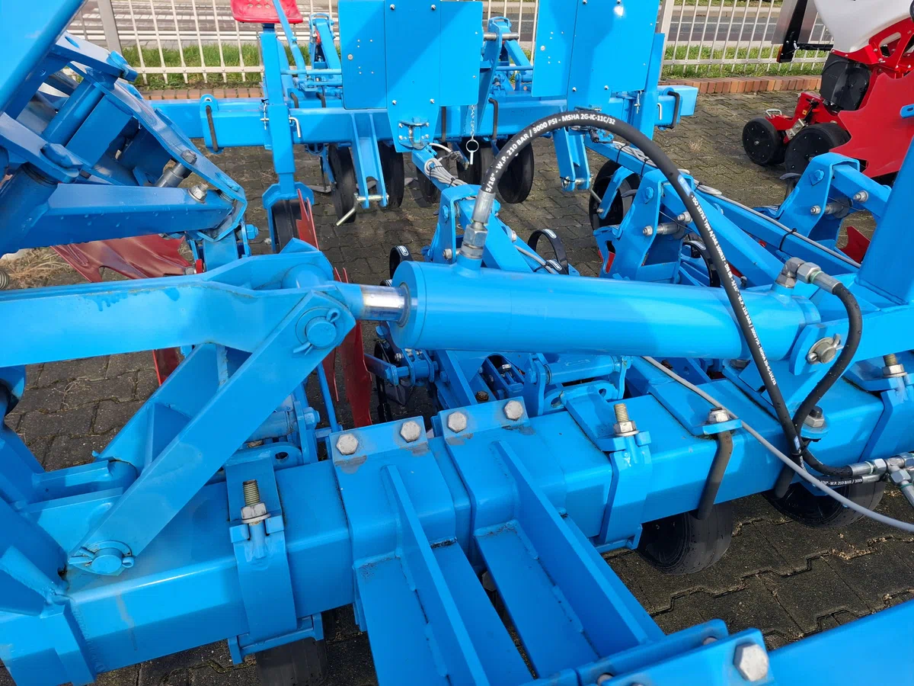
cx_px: 457
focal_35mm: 23
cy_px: 343
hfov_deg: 73.9
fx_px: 607
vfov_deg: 58.9
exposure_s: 1/541
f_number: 1.8
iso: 50
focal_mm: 5.54
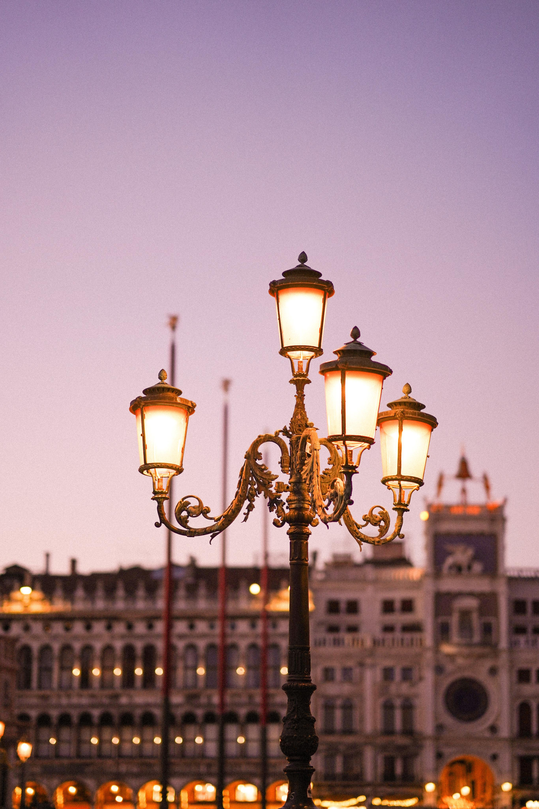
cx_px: 270
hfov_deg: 16.1
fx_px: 1909
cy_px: 404
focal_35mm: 85
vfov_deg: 23.9
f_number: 1.4
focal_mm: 85
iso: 400
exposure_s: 1/250
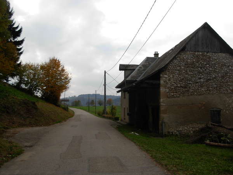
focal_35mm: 38
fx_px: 256
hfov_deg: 49.0
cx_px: 116
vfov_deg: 37.7
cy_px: 88
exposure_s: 1/512
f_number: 2.9
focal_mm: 6.3
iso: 79
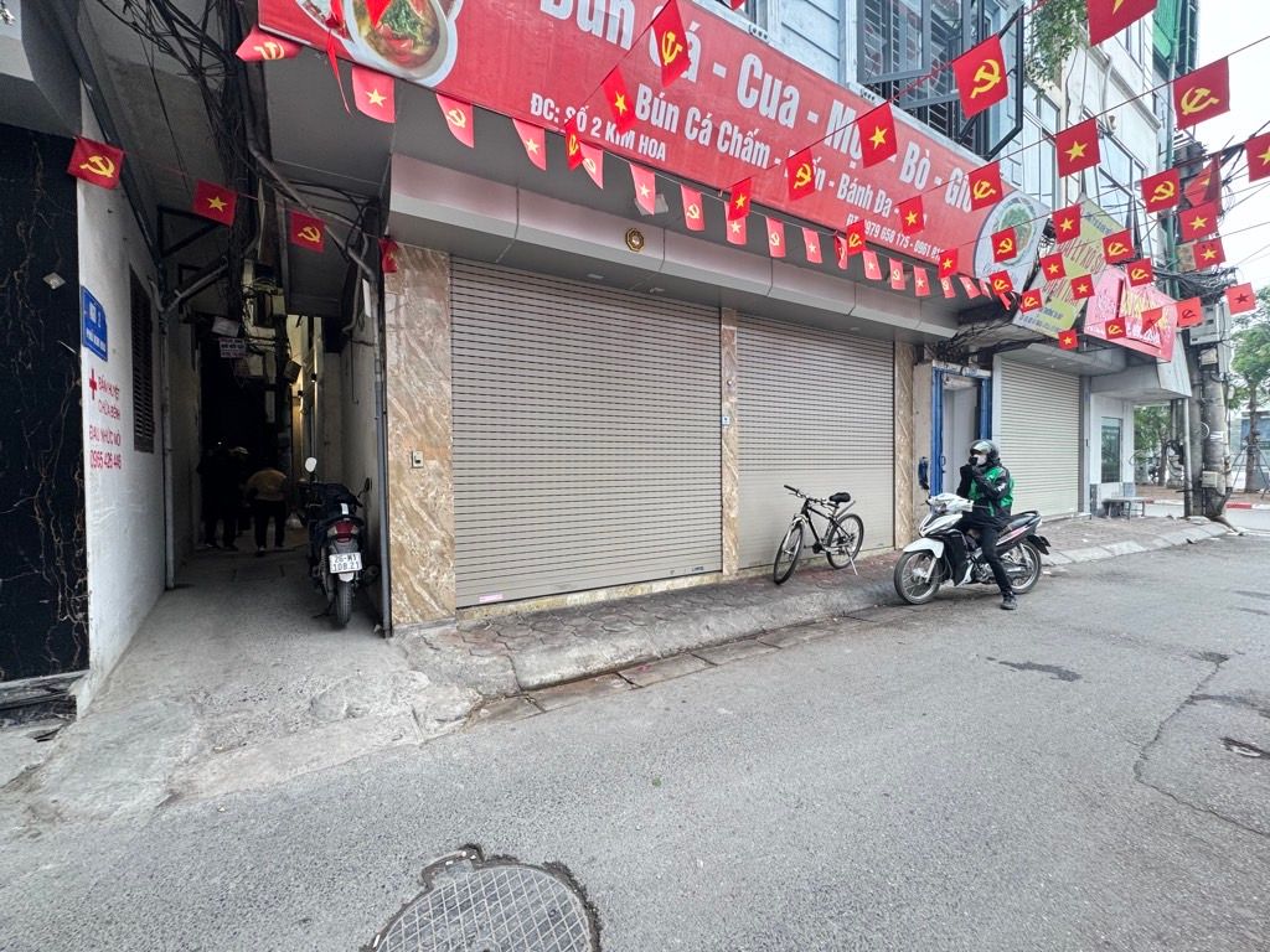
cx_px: 635
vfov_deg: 85.7
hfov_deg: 102.1
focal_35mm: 14
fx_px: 514
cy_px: 476
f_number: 2.2
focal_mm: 2.22
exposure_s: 1/99
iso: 80
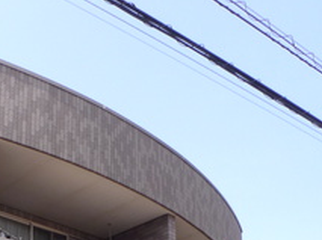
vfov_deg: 16.8
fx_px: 734
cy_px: 368
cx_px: 54
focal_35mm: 79
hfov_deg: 24.3
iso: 80
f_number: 4
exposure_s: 1/500
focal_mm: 5.1
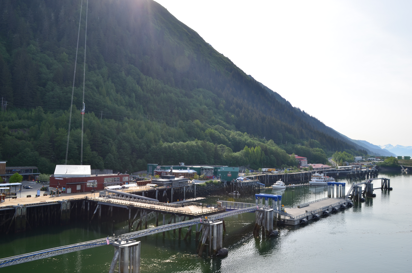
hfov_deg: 57.3
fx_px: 377
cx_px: 206
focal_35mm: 33
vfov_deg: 39.8
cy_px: 136
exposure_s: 1/125
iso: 100
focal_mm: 22
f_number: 11
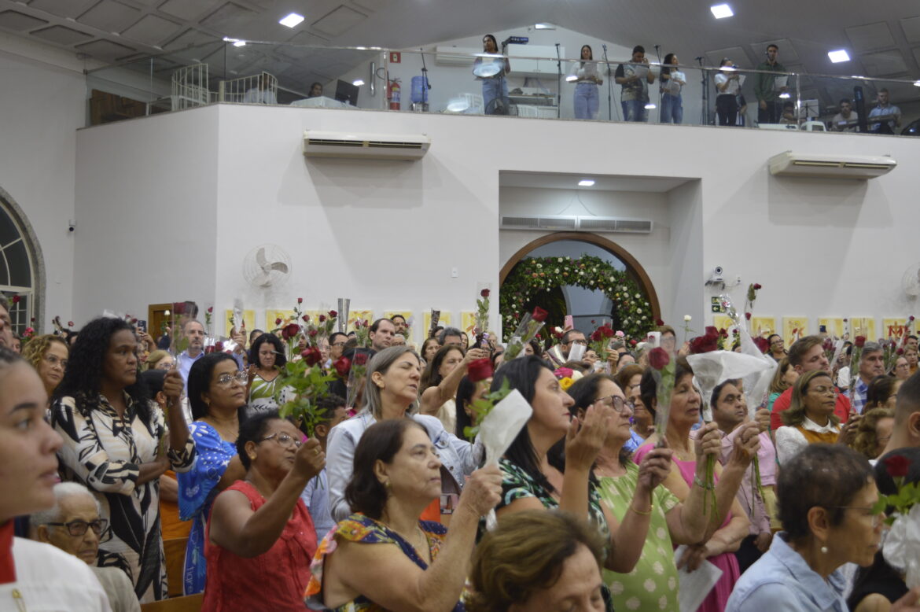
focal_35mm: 46
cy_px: 306
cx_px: 460
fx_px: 1187
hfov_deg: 42.4
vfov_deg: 28.9
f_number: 4.2
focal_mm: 31
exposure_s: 1/30
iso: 400
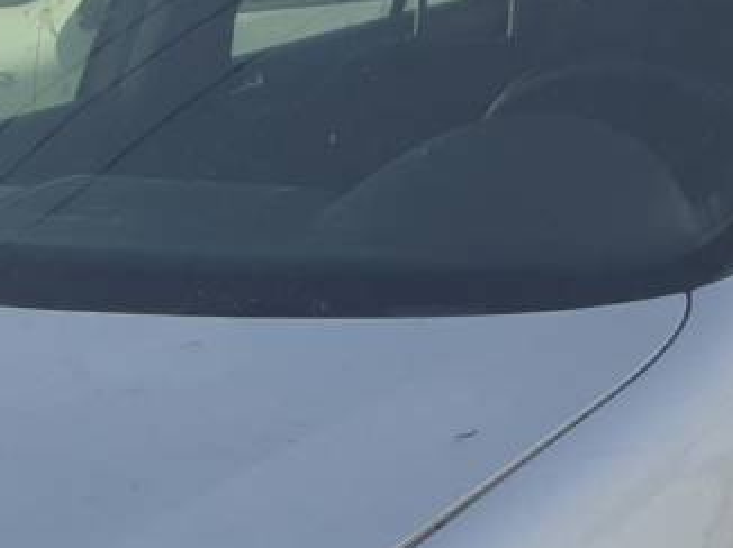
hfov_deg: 16.9
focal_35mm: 115
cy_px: 739
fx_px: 2433
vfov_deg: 12.4
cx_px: 72
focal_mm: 4.3
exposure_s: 1/847
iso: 50
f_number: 2.4
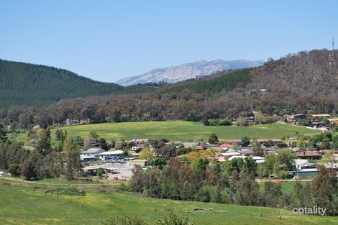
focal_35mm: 82
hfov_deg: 24.6
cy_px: 112
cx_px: 169
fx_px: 774
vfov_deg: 16.5
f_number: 8
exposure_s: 1/250
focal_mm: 55
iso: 100
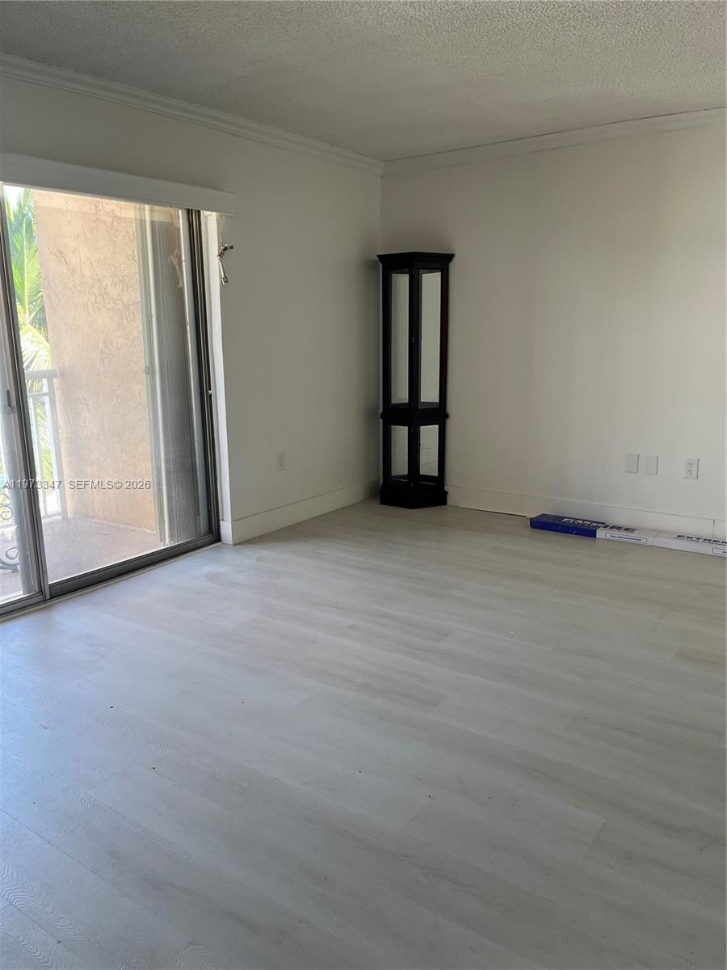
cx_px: 364
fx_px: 728
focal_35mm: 26
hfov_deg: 53.1
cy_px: 485
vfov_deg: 67.3
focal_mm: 5.1
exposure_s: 1/120
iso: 80
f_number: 1.6
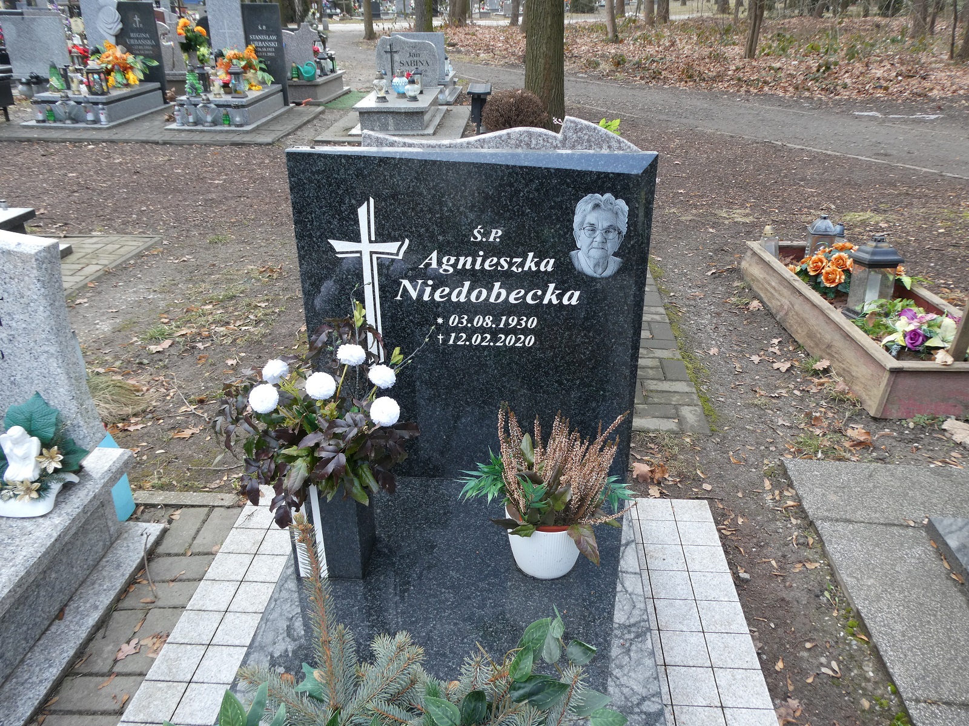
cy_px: 363
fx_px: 728
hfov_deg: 67.3
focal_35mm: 26
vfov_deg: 53.1
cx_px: 484
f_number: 3.4
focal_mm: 4.7
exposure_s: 1/80
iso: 100
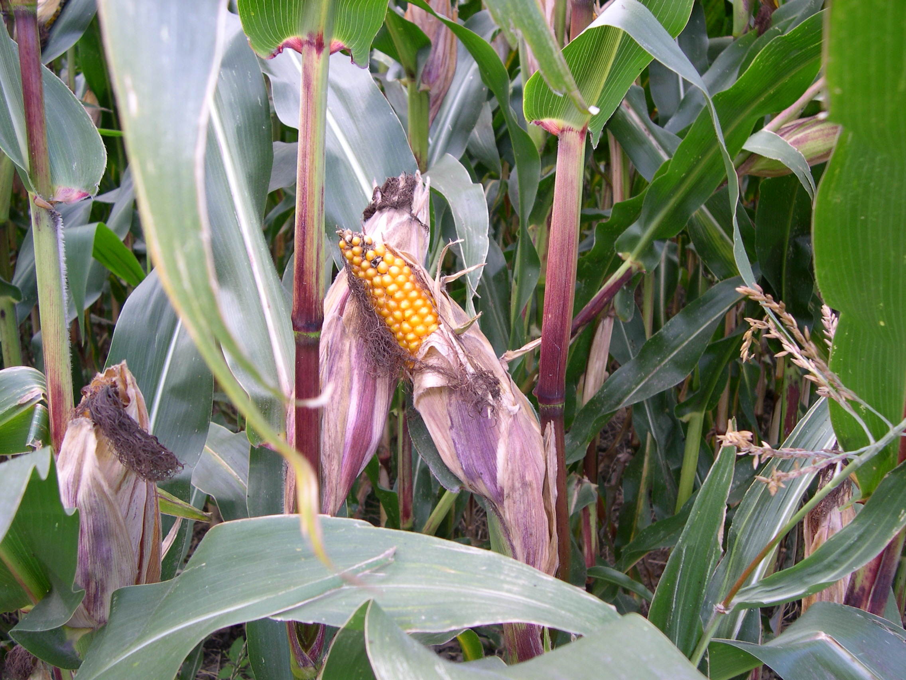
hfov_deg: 49.0
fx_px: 995
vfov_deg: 37.7
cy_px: 340
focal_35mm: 38
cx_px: 453
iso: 100
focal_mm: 8
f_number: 2.8
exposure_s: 1/79
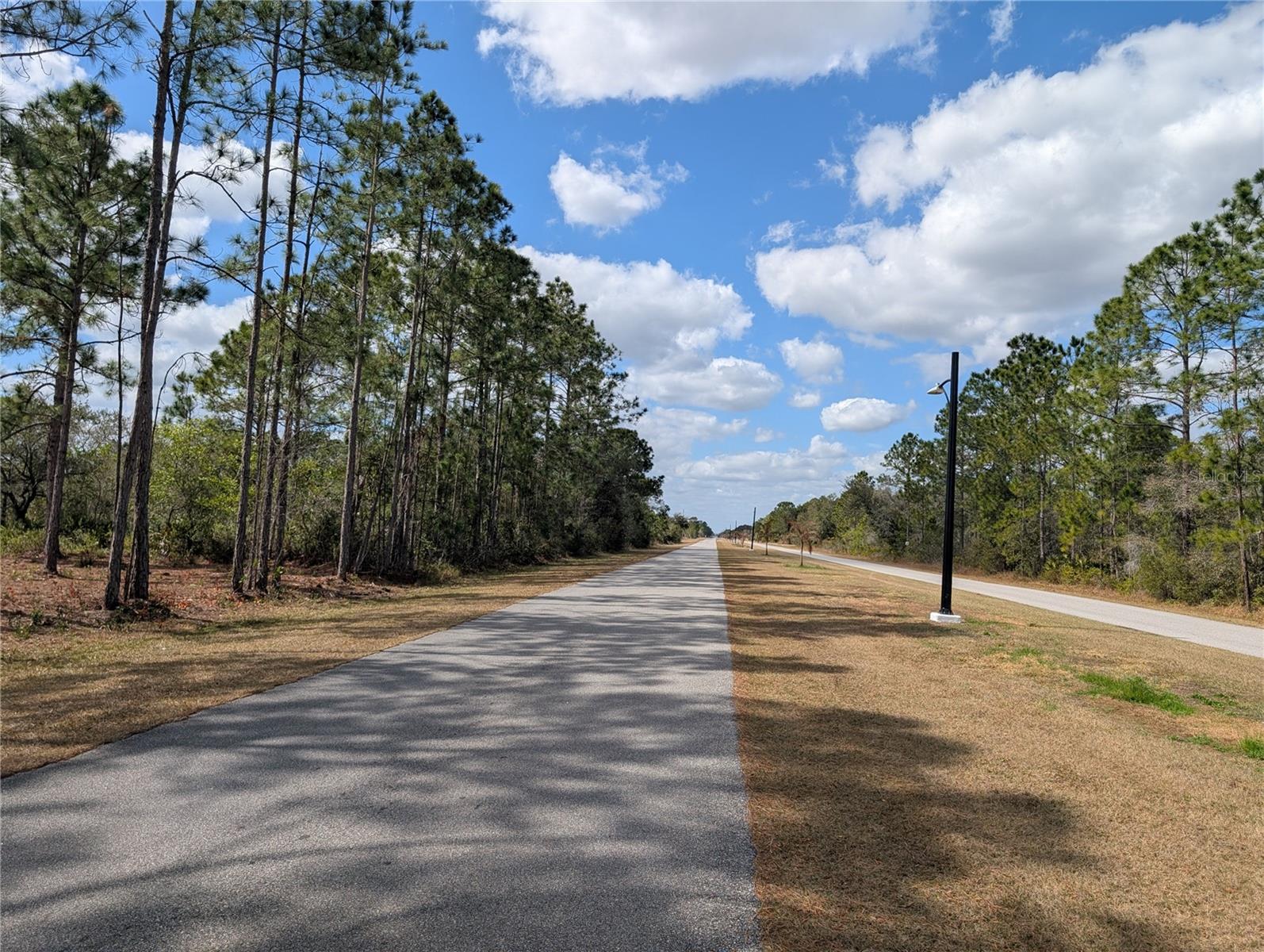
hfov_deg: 71.5
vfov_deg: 56.9
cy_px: 476
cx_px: 632
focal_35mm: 24
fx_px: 878
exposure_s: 1/1357
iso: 21
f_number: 1.68
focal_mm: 6.9
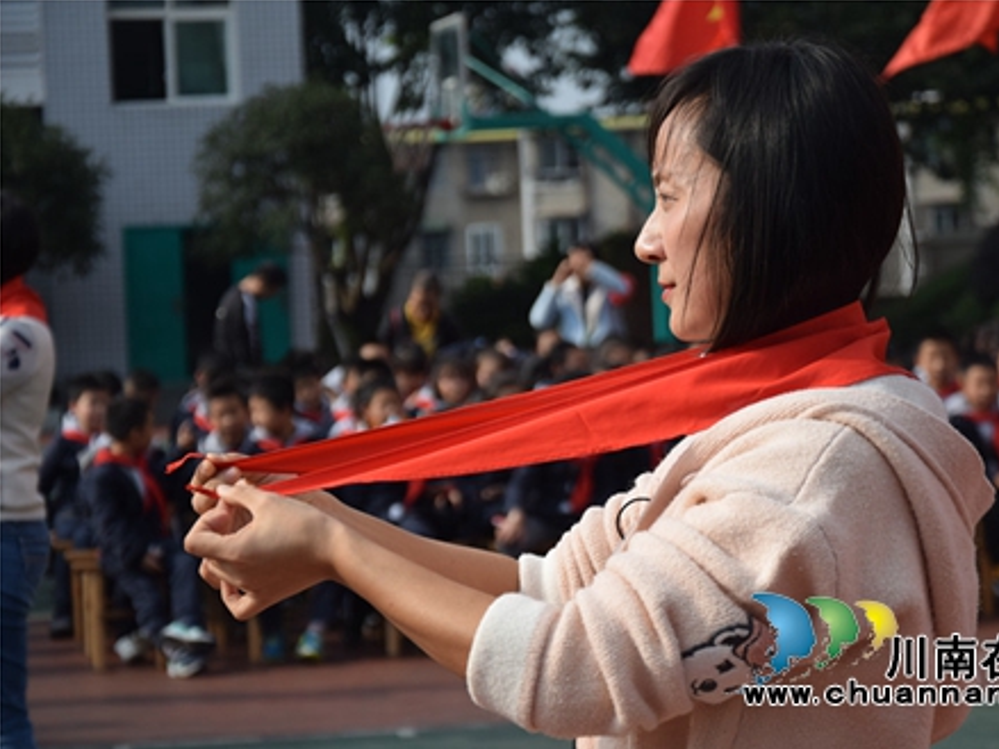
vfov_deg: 12.9
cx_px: 567
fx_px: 3318
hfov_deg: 17.1
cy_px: 377
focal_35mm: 115
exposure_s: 1/500
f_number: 5.6
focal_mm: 70
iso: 100
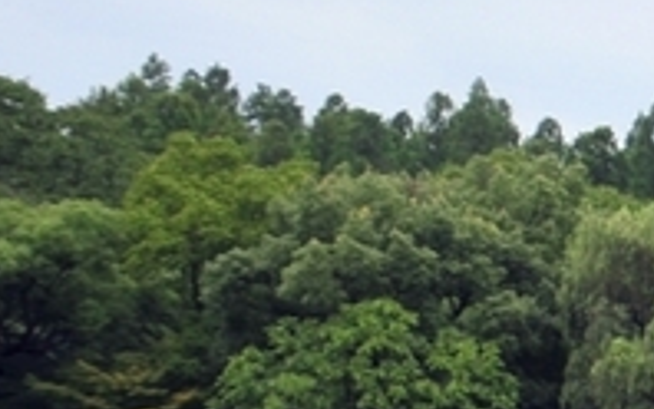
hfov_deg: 12.1
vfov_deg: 8.5
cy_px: 531
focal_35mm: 153
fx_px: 2729
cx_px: 1331
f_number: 6.3
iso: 320
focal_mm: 22
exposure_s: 1/500
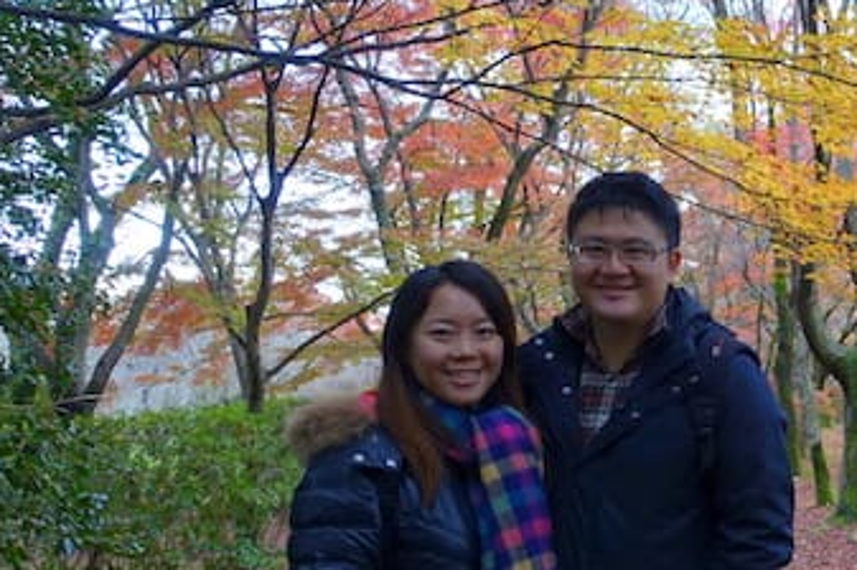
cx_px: 888
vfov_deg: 23.7
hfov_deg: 31.9
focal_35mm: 57
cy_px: 251
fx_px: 1356
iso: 125
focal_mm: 8.8
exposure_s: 1/30
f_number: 2.8
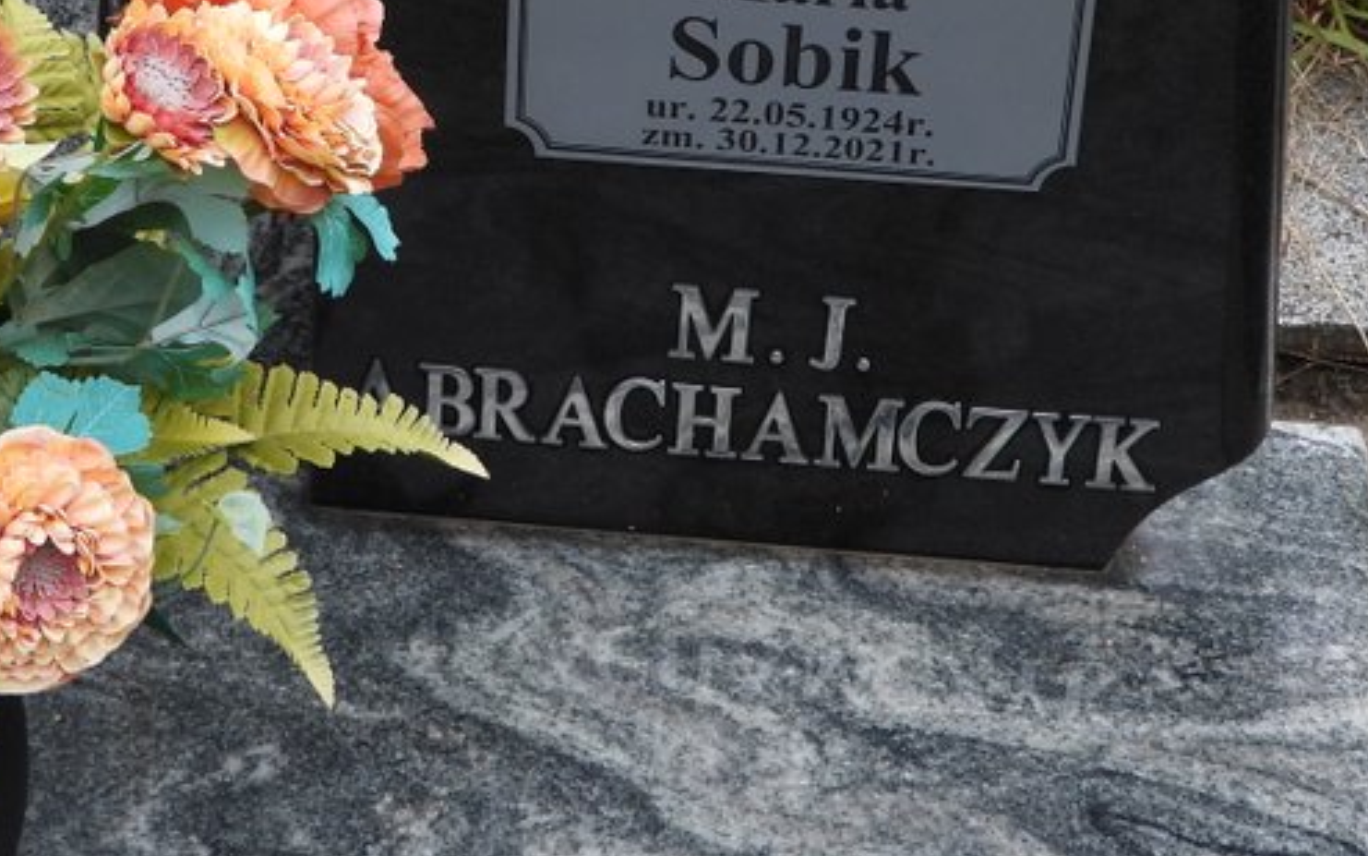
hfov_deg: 22.9
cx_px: 402
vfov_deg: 14.3
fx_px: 3356
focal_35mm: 90
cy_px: -28
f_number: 3.2
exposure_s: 1/250
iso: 100
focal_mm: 7.4
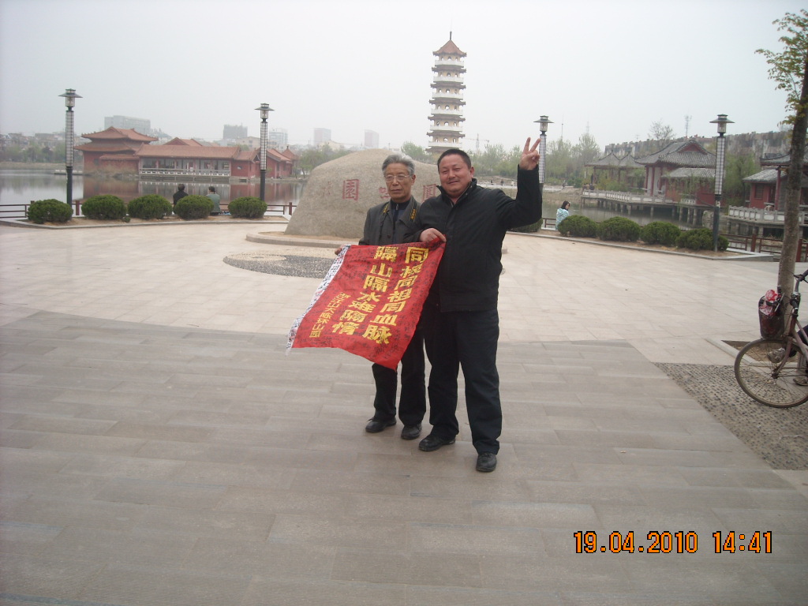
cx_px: 404
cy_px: 303
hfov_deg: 52.6
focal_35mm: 35
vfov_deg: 40.7
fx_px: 817
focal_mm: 5.7
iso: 64
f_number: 5.6
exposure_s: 1/109
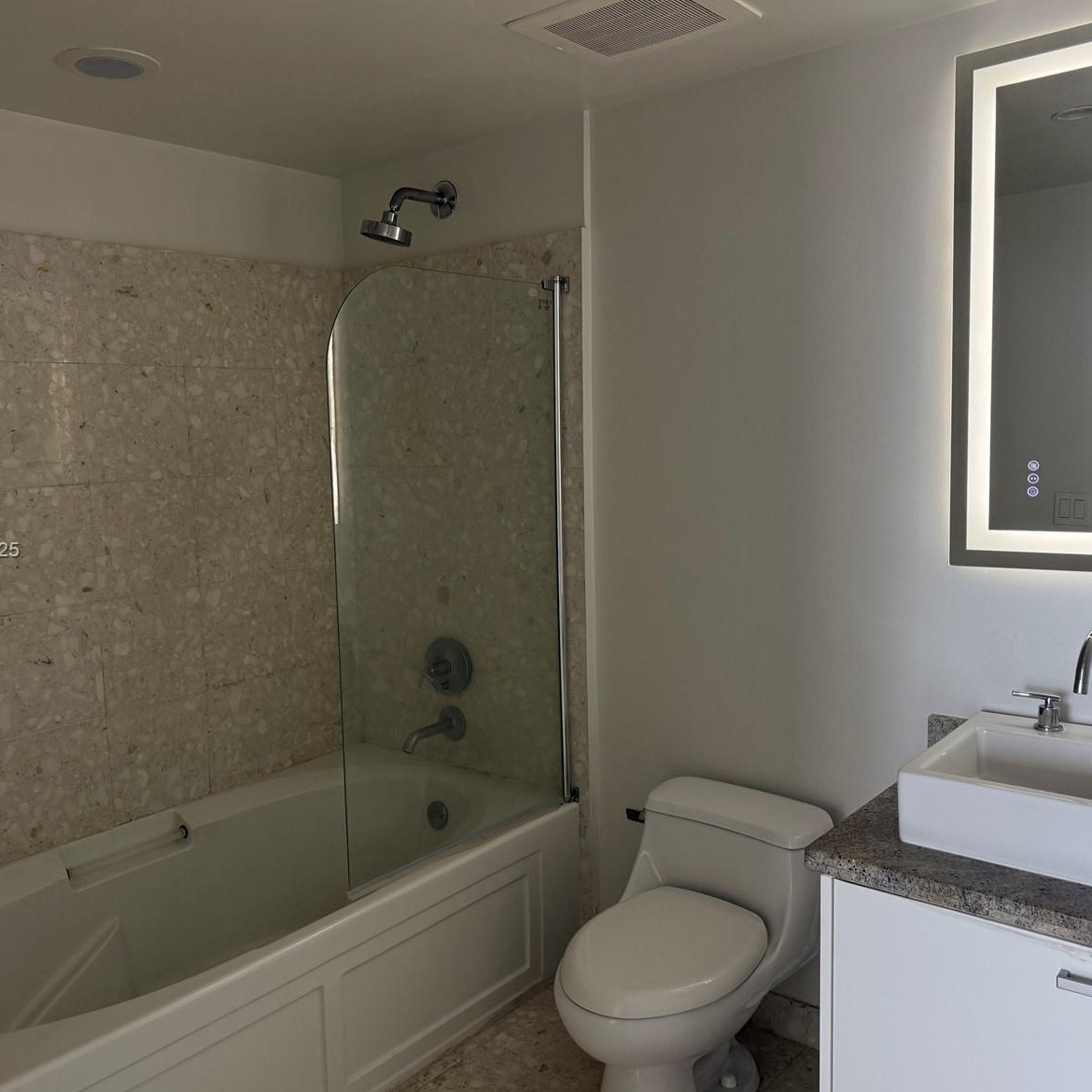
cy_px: 552
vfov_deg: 55.6
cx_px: 468
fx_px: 1035
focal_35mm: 29
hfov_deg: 55.4
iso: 200
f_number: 1.78
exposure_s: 1/154
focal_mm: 6.76
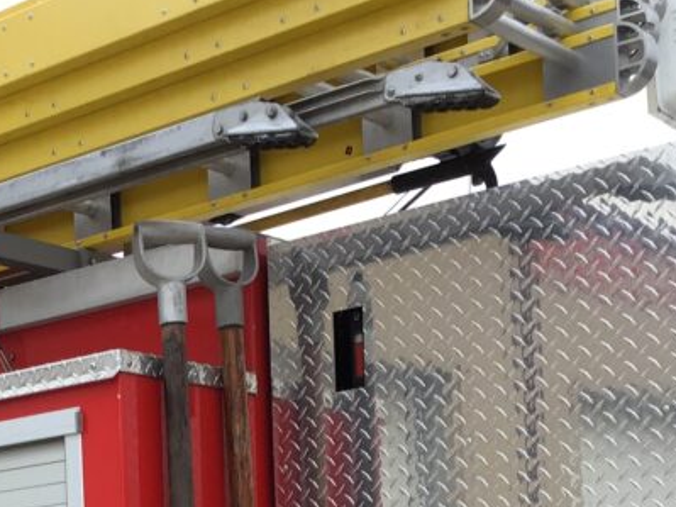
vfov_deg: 15.4
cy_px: 685
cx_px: 76
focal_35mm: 91
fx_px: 1777
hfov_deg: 21.1
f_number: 2.4
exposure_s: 1/105
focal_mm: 3.3
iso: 25
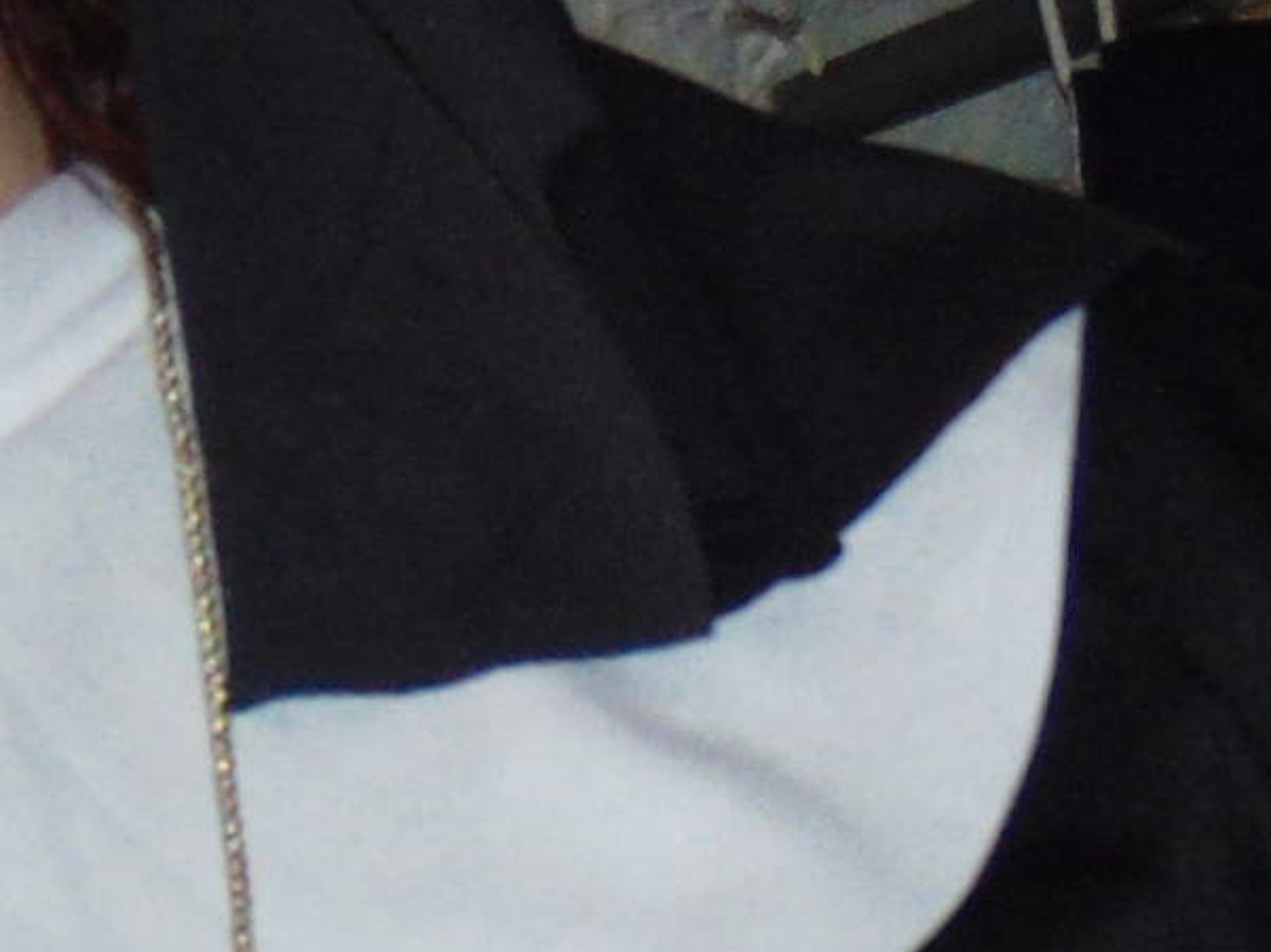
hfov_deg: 6.5
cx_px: -236
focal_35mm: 303
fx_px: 11121
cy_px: 950
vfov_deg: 4.9
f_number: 3.5
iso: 200
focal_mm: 9
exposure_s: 1/8
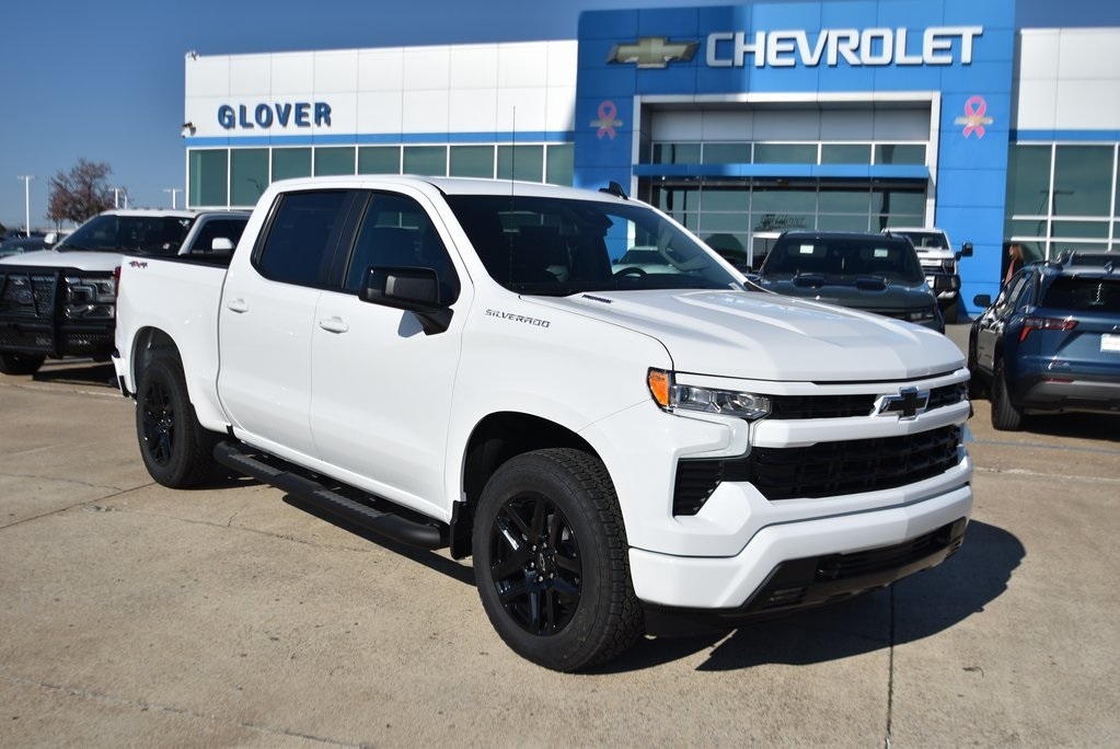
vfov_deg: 36.9
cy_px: 374
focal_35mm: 36
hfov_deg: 53.1
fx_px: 1121
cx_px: 560
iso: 100
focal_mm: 24
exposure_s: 1/1600
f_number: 4.5
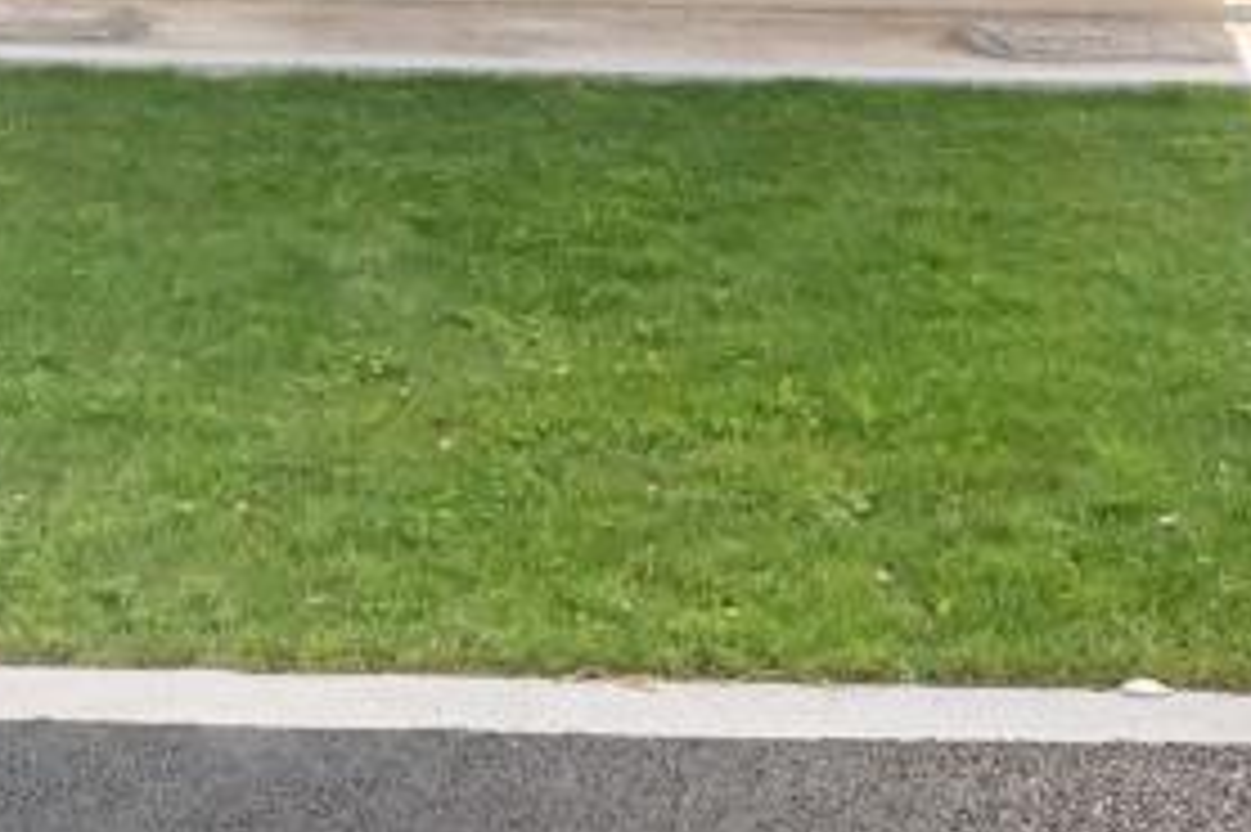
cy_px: -542
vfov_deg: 17.1
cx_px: 216
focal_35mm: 69
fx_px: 2396
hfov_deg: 28.5
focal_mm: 10
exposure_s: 1/125
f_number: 13
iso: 200
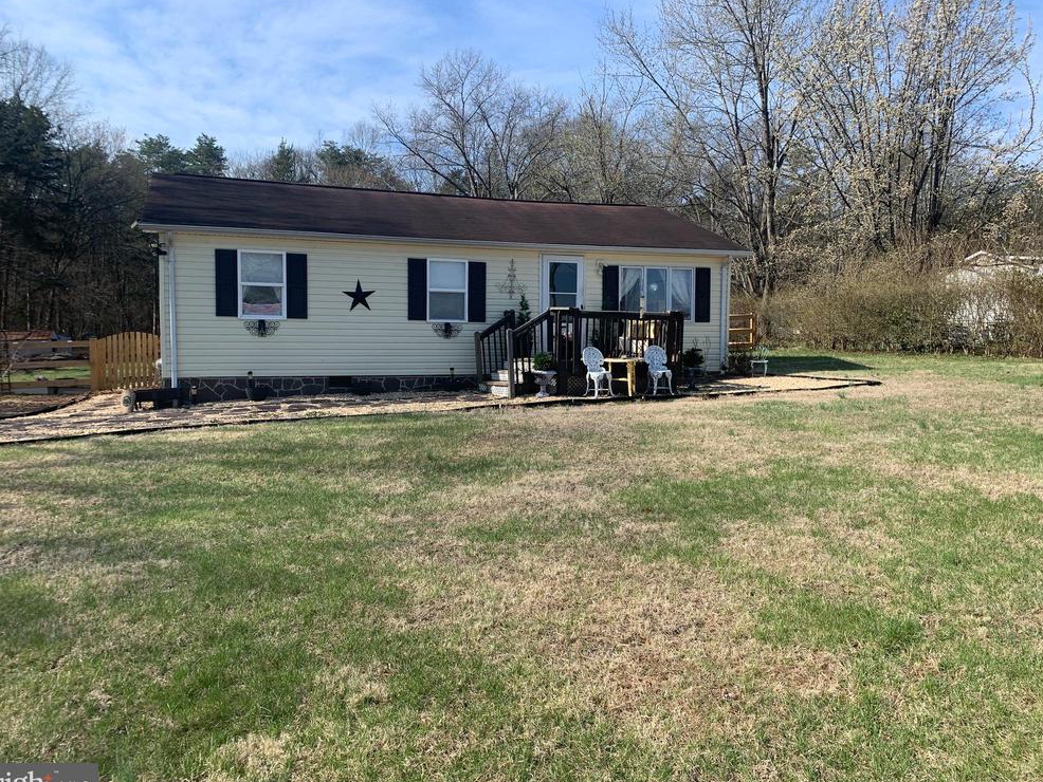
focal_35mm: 27
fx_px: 814
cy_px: 401
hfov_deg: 65.3
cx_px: 508
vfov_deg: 51.4
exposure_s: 1/1447
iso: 25
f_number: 1.8
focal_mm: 4.25
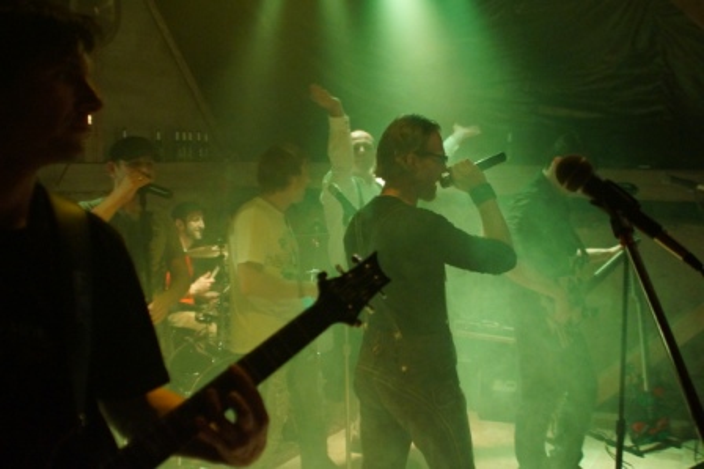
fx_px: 821
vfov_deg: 31.8
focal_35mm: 42
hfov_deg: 46.4
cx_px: 352
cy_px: 234
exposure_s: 1/125
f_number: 3.5
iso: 3200
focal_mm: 28
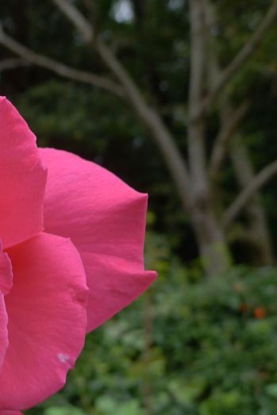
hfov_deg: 23.9
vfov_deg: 41.8
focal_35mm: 47
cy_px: 236
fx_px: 542
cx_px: -114
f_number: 2.5
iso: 80
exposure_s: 1/125
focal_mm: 5.1
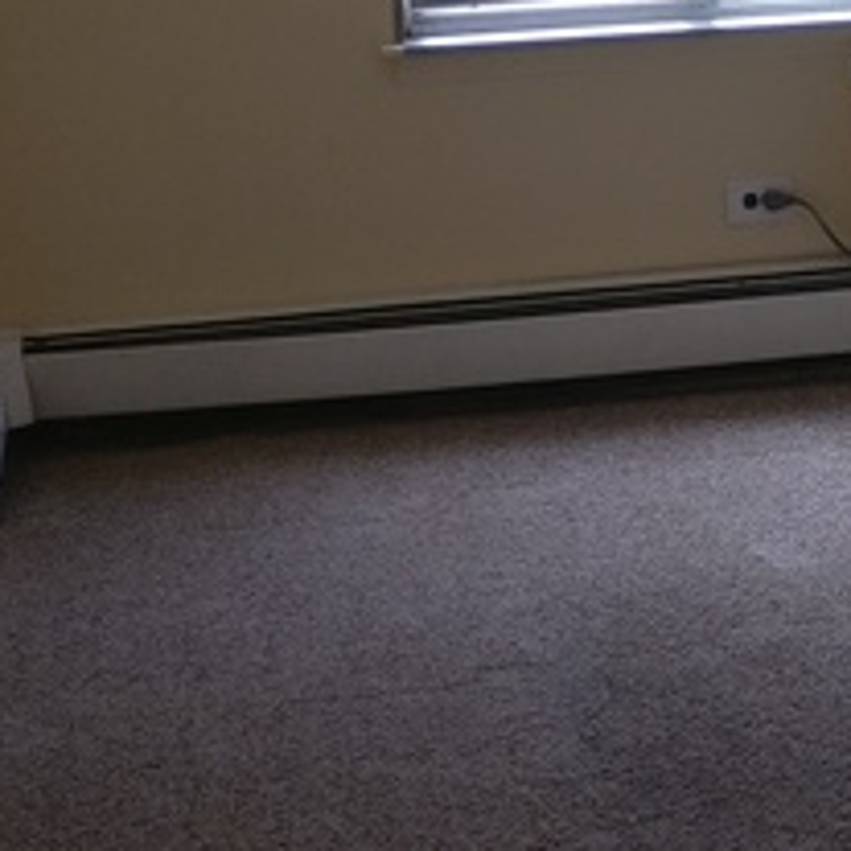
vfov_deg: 13.4
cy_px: 90
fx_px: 3588
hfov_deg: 12.9
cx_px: 1225
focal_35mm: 129
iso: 125
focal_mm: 4.26
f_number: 2
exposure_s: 1/33
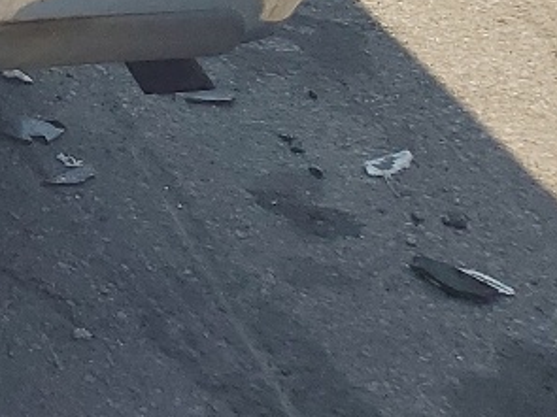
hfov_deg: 11.8
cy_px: -692
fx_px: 2268
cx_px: -704
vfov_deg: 9.1
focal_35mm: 141
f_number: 1.5
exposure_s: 1/2000
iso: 50
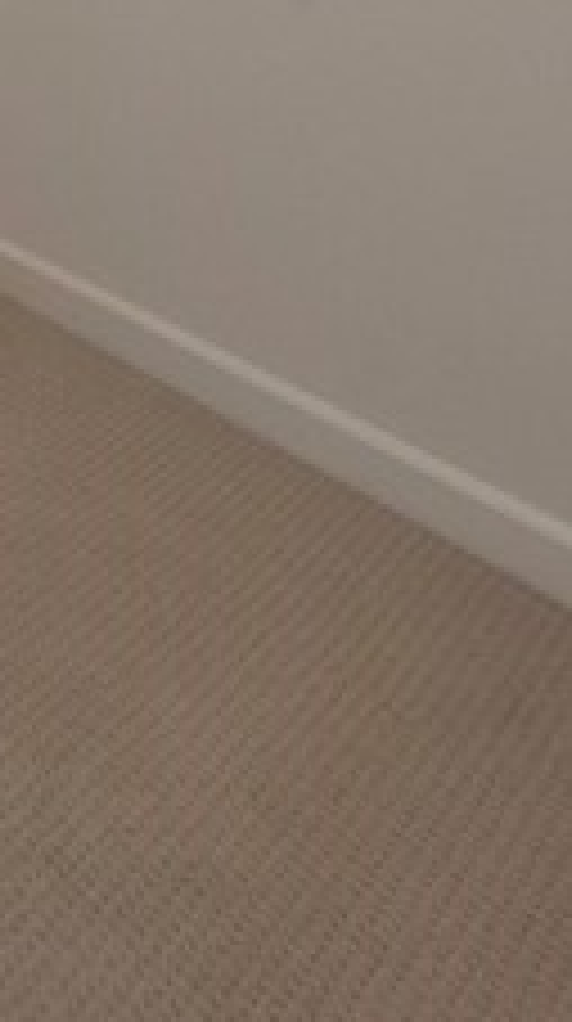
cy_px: -275
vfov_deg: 35.9
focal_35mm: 40
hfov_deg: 24.8
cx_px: -216
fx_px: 1083
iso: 125
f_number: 2.2
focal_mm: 1.74
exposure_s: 1/60
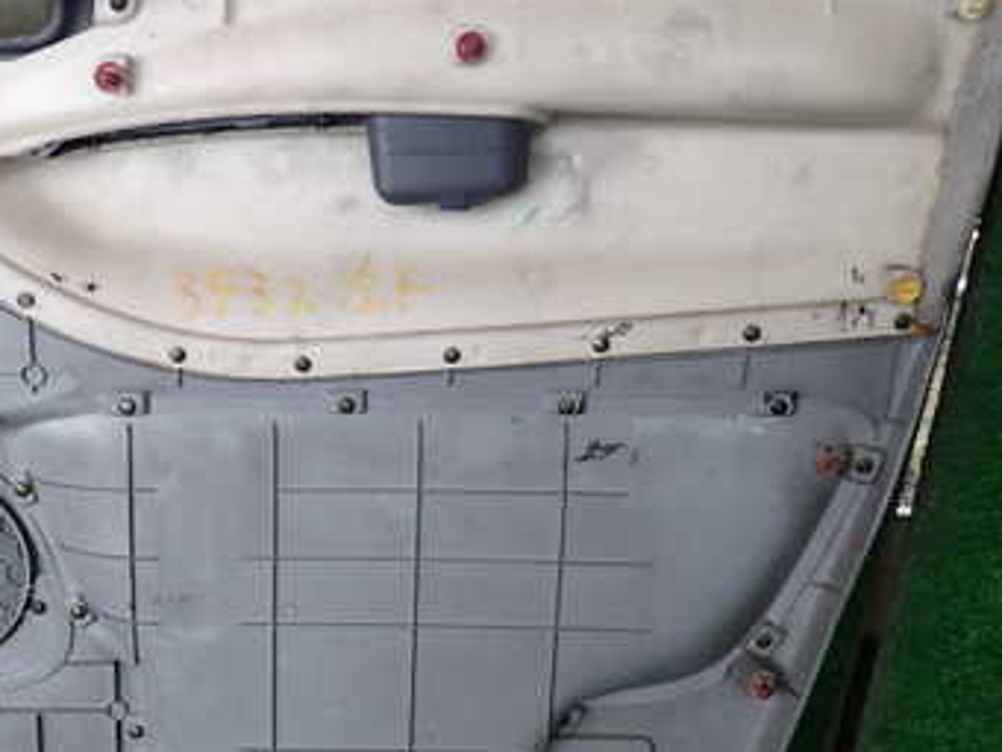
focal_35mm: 44
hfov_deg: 42.0
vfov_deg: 32.8
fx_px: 1274
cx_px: 288
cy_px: 441
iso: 200
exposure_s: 1/100
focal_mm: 4.5
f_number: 2
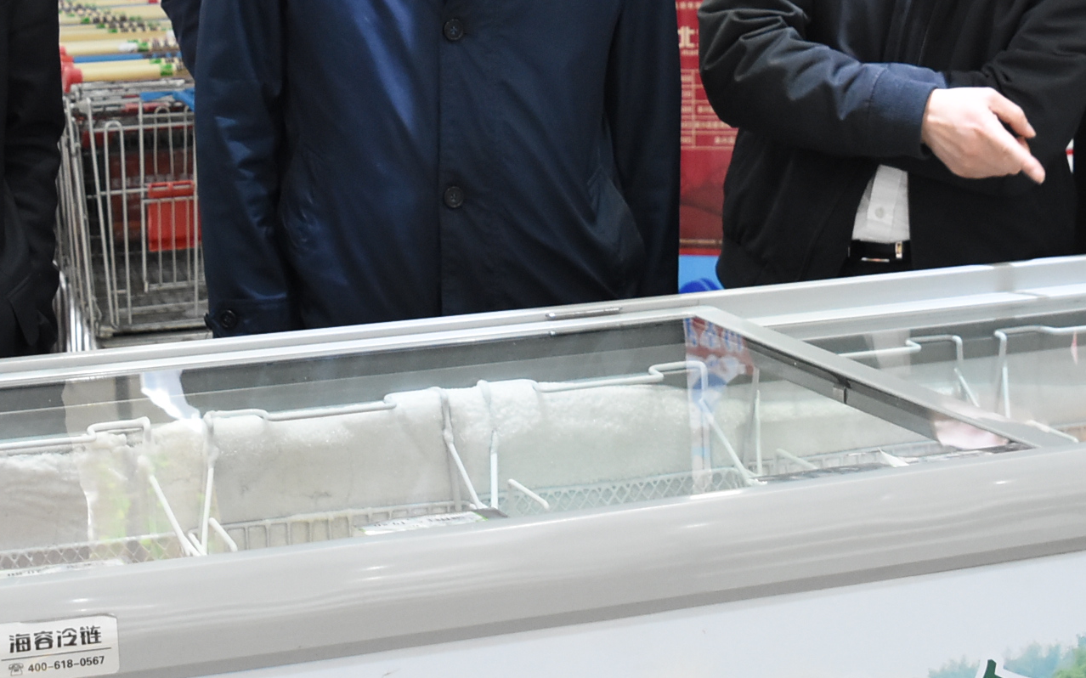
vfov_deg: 15.0
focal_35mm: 86
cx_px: 511
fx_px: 2545
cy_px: 49
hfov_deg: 24.1
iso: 1600
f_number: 5
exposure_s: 1/100
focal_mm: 24
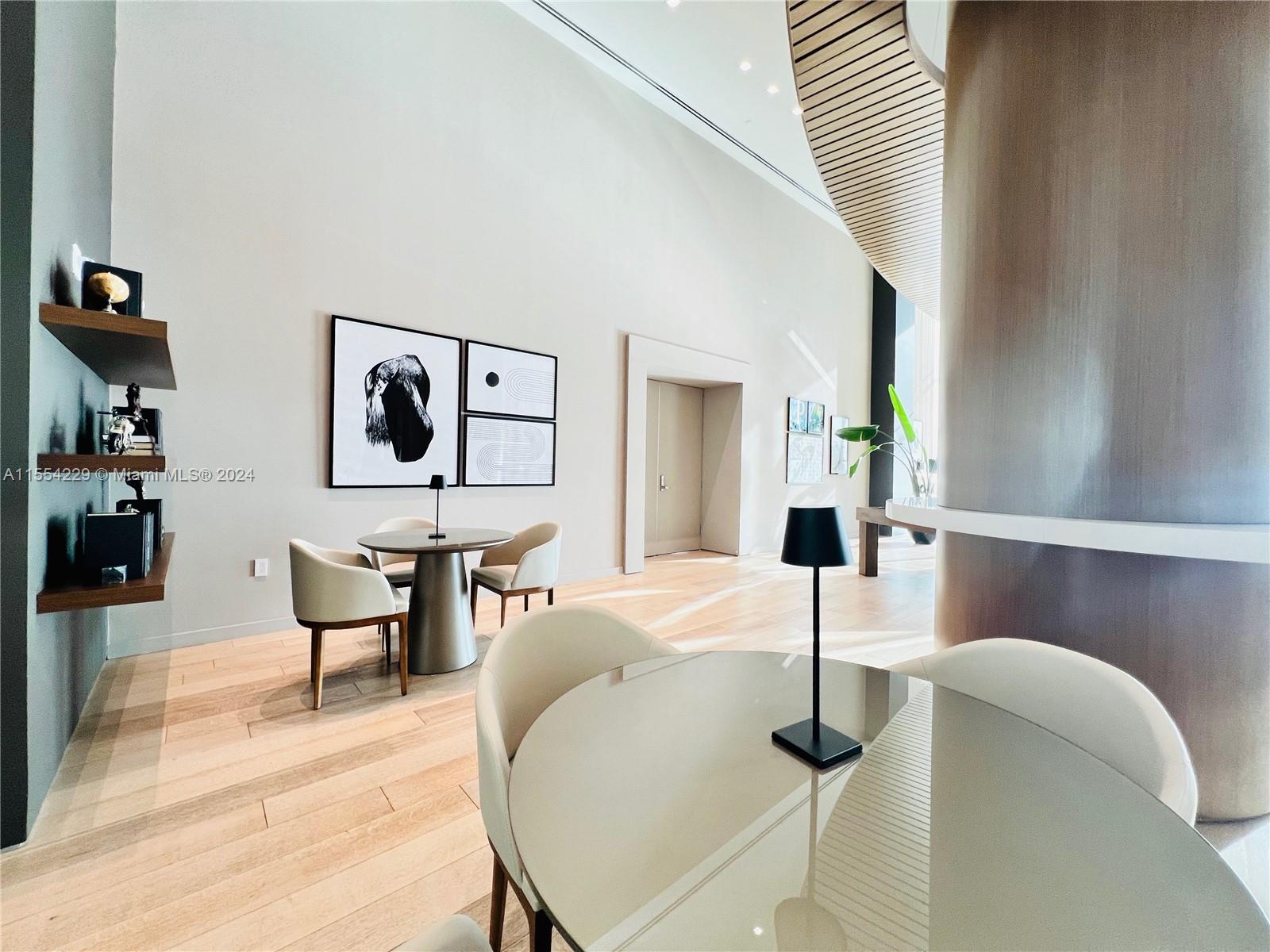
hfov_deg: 106.2
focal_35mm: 13
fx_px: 477
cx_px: 635
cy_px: 476
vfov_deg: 89.9
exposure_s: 1/120
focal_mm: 1.57
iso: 160
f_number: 1.8
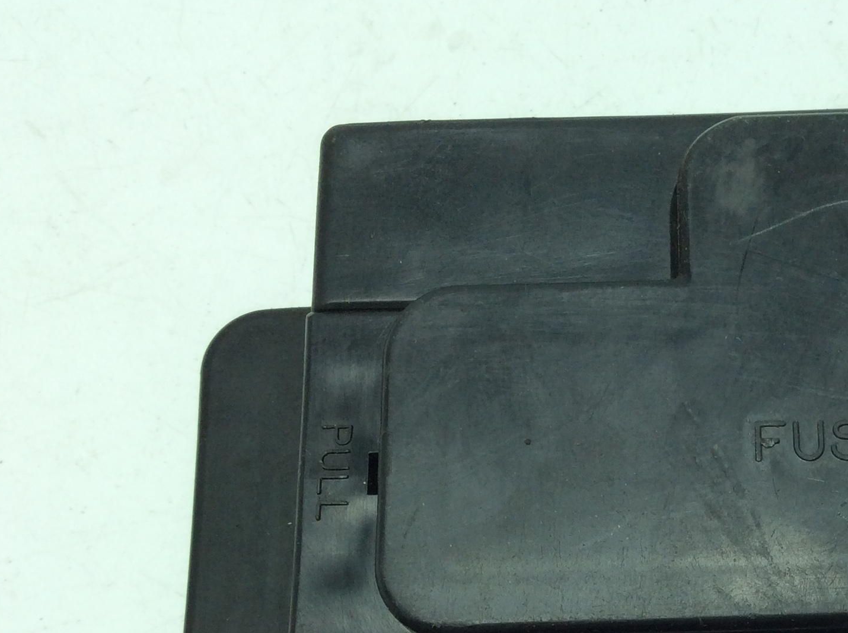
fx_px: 1419
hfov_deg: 31.8
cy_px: 544
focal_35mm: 58
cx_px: 753
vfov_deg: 24.6
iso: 32
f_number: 2.4
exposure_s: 1/271
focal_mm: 3.3
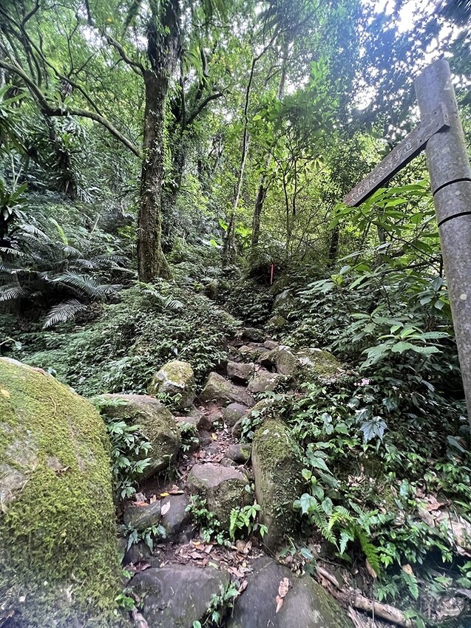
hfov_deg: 89.9
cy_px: 314
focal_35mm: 13
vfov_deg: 106.2
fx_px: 236
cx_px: 236
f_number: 1.8
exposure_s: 1/60
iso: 320
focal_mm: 1.57
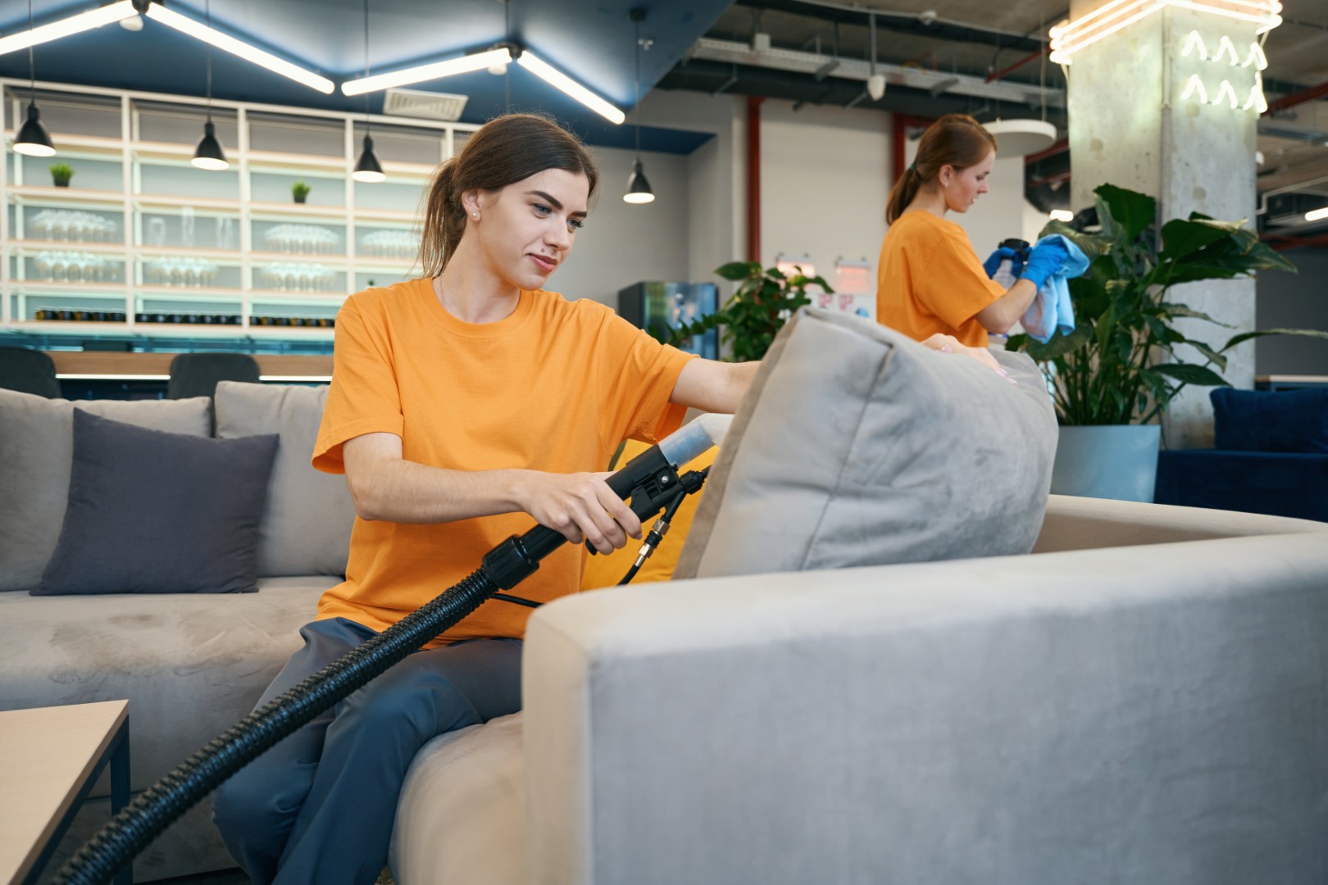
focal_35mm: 25
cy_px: 442
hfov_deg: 70.7
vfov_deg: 50.6
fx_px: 937
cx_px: 664
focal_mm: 25.4
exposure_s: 1/200
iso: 640
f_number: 2.8
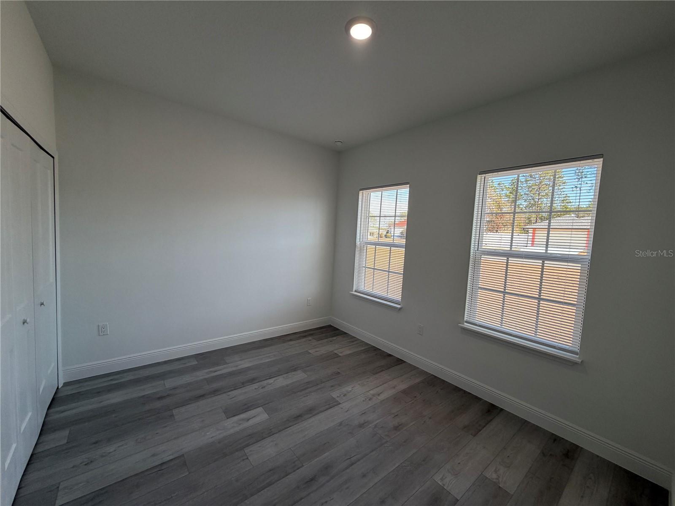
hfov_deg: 102.1
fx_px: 273
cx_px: 338
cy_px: 253
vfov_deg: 85.7
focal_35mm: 14
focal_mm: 2.22
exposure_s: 1/120
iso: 64
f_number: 2.2
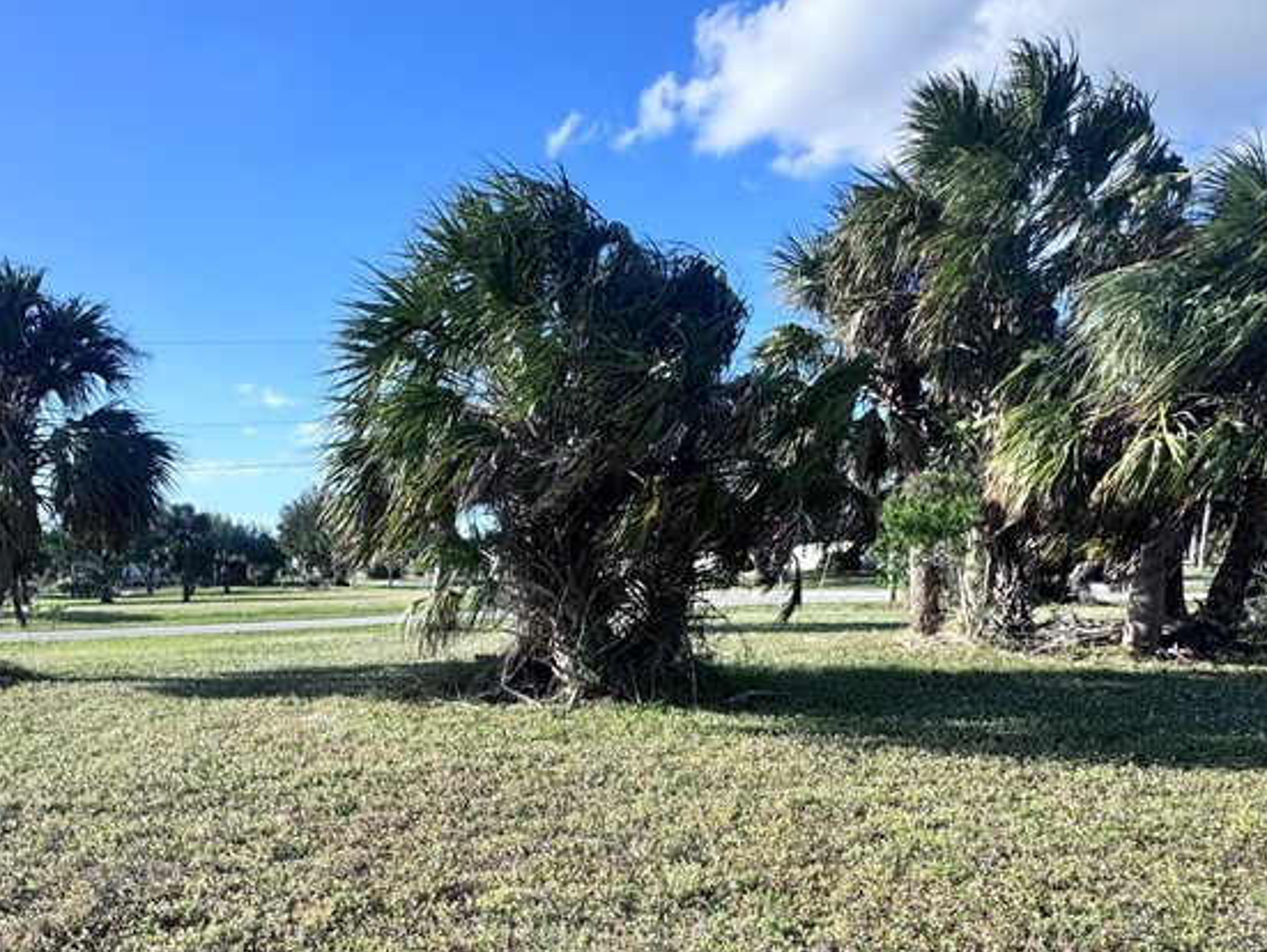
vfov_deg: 50.9
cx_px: 478
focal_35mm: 26
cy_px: 715
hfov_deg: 66.3
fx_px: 952
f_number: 2.2
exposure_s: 1/1034
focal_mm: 2.22
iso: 50
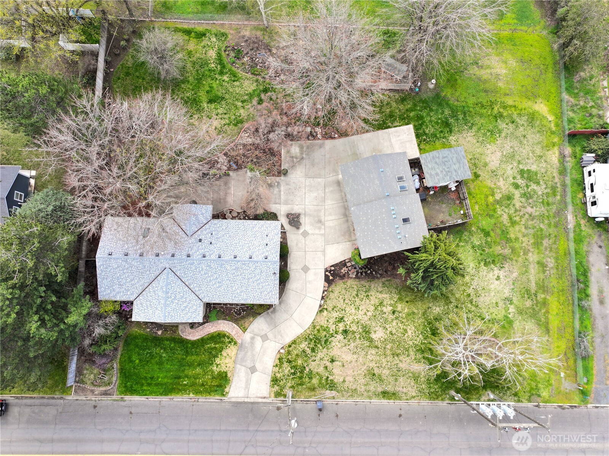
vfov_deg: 56.8
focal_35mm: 24
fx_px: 422
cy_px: 228
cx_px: 304
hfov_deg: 71.6
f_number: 2.8
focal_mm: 12.29
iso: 100
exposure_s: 1/500
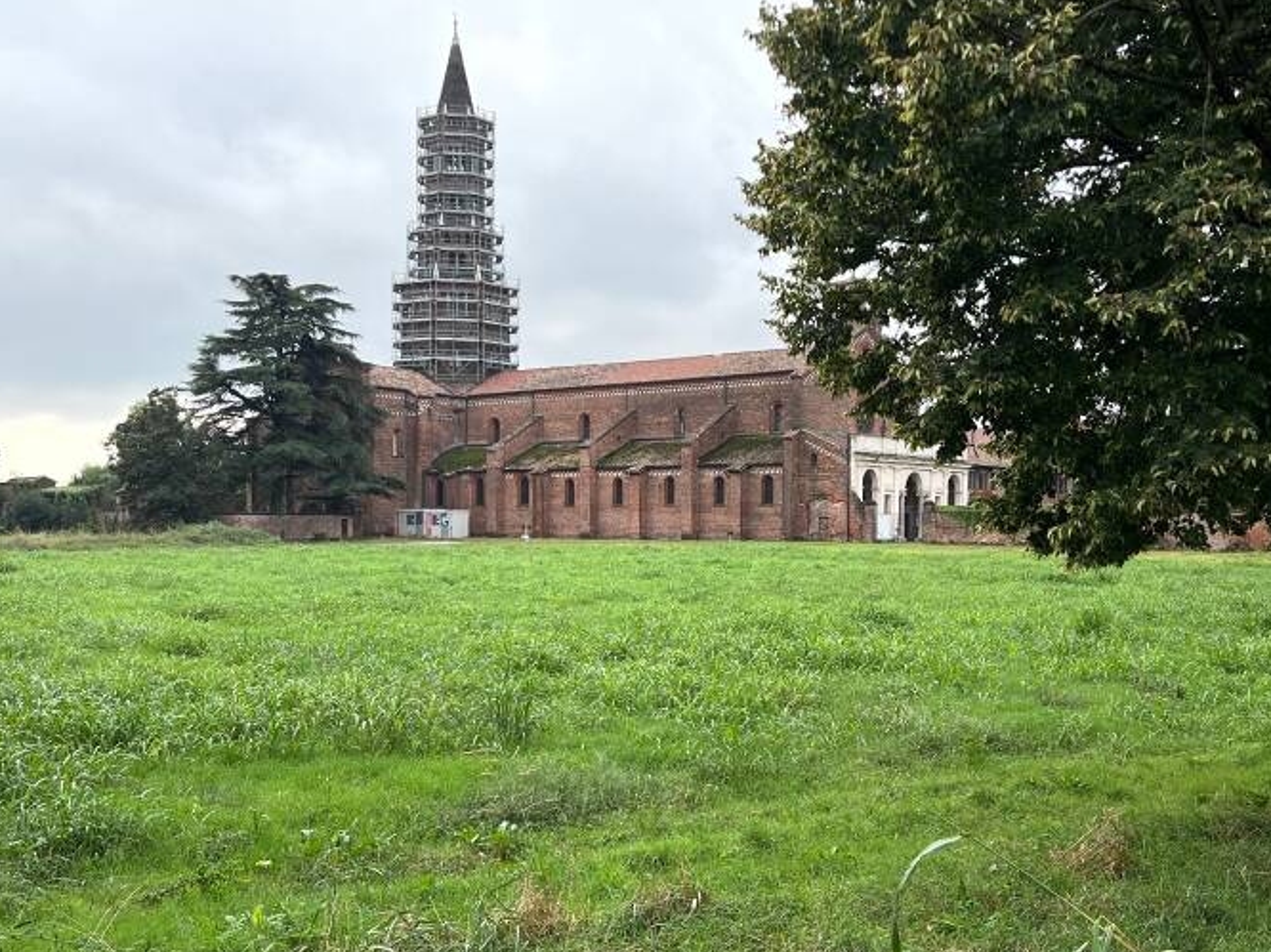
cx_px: 666
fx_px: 1468
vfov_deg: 35.9
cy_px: 504
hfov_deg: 46.8
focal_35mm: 40
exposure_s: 1/1698
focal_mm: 5.7
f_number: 1.5
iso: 50
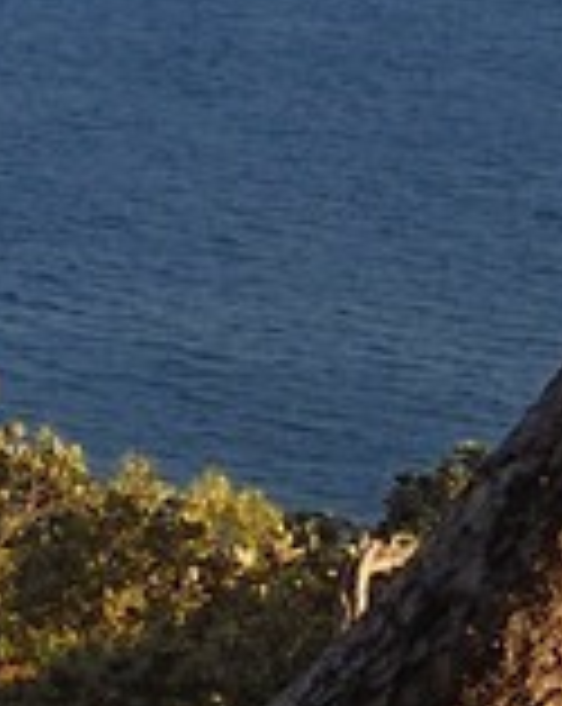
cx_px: -2783
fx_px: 6193
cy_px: -79
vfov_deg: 6.5
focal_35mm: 297
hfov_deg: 4.2
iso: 400
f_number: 10
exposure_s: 1/500
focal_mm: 31
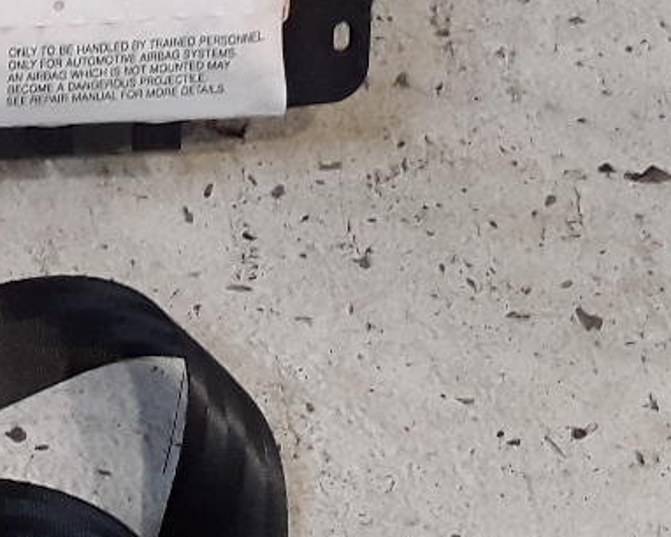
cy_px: 177
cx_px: -248
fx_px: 2265
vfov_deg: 13.5
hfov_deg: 15.8
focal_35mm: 114
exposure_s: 1/33
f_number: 2.2
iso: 231
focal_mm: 3.3
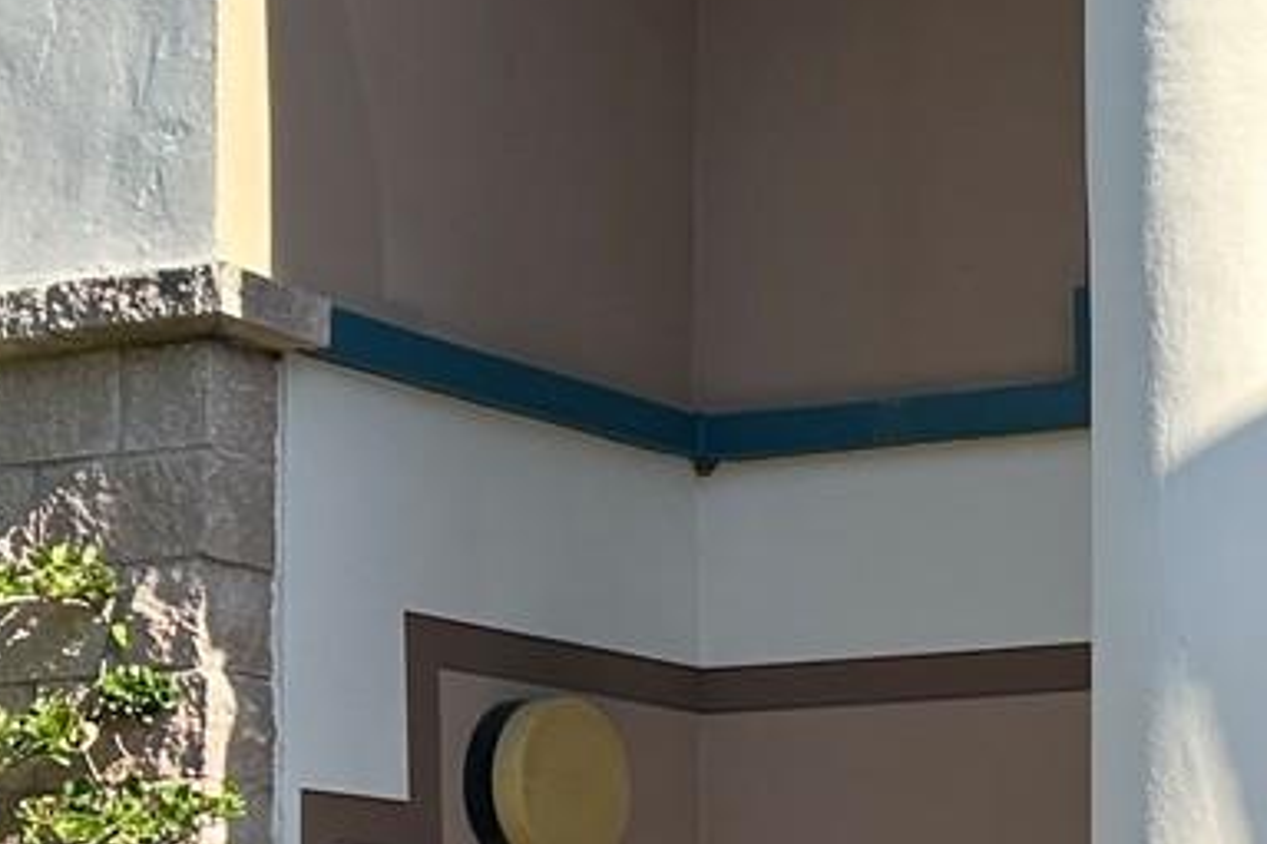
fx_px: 3975
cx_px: 1429
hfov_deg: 17.4
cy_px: 980
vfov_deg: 11.9
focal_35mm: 113
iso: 50
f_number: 1.5
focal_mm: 5.7
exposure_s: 1/1698
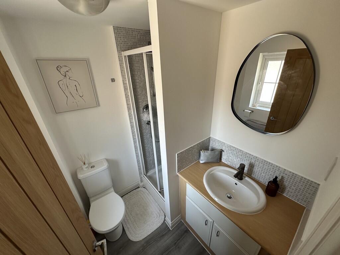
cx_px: 170
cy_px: 128
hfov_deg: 102.1
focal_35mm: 14
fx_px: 138
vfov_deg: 85.7
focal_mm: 2.22
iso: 100
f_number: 2.2
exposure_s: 1/99
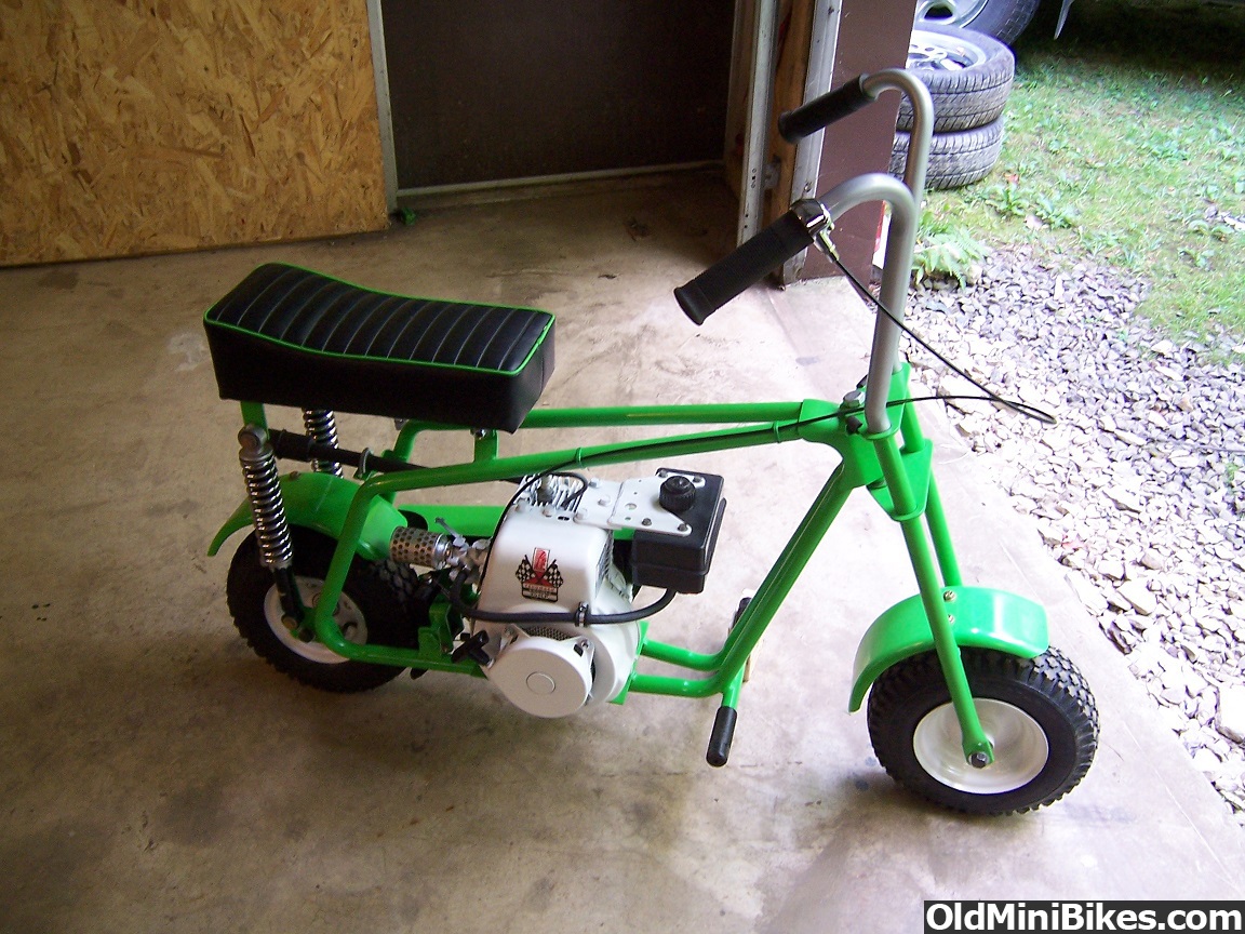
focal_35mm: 33
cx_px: 622
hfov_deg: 55.4
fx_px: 1187
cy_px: 467
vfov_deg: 42.9
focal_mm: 5.5
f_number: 3.4
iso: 140
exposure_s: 1/20
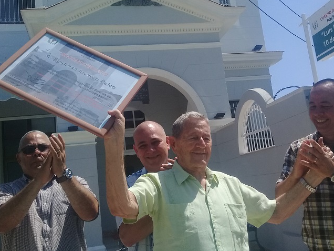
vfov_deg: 36.8
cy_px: 110
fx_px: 376
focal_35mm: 39
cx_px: 166
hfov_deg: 47.9
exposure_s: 1/1835
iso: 50
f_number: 2.2
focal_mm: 3.3
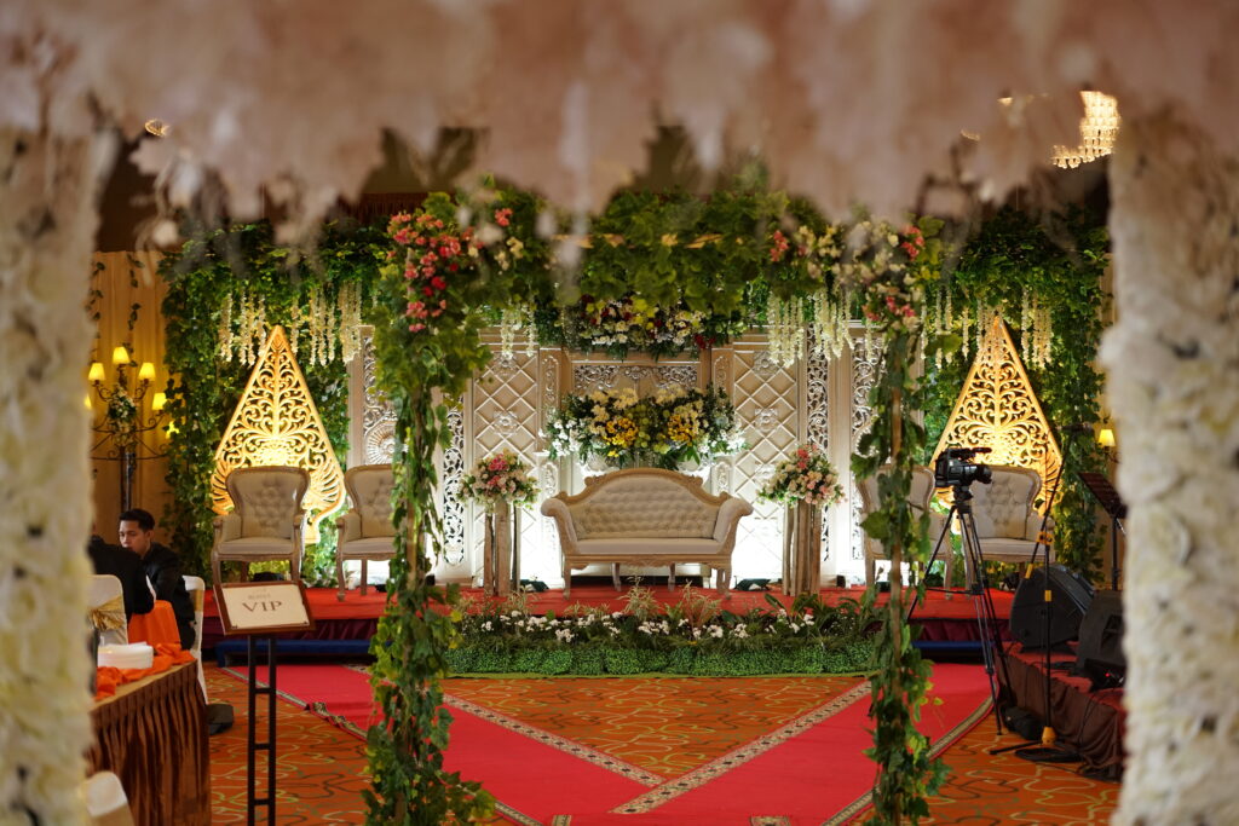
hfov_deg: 39.6
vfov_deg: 27.0
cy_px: 413
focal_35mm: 50
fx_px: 1721
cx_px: 620
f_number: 2.5
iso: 800
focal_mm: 50
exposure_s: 1/125
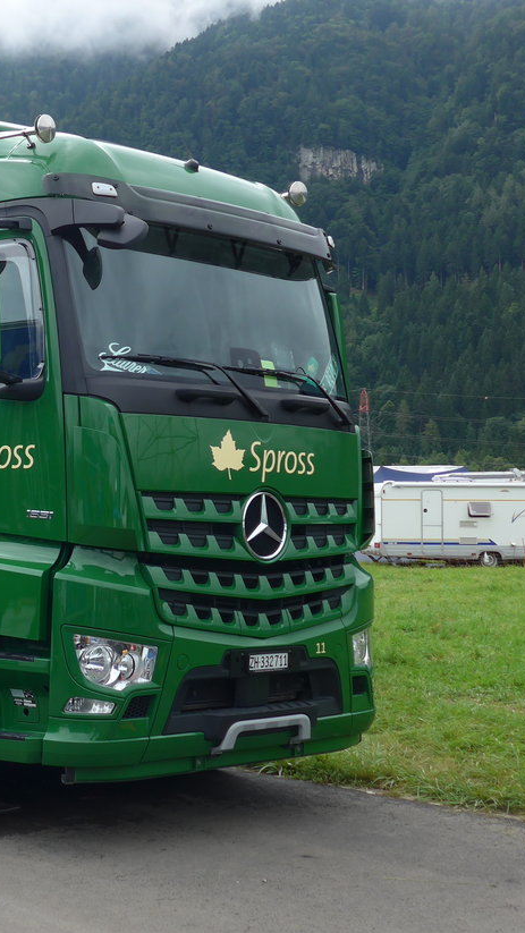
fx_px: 1336
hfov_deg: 20.8
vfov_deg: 38.5
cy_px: 447
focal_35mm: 54
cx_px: -95
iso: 80
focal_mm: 7
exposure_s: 1/500
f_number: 2.8
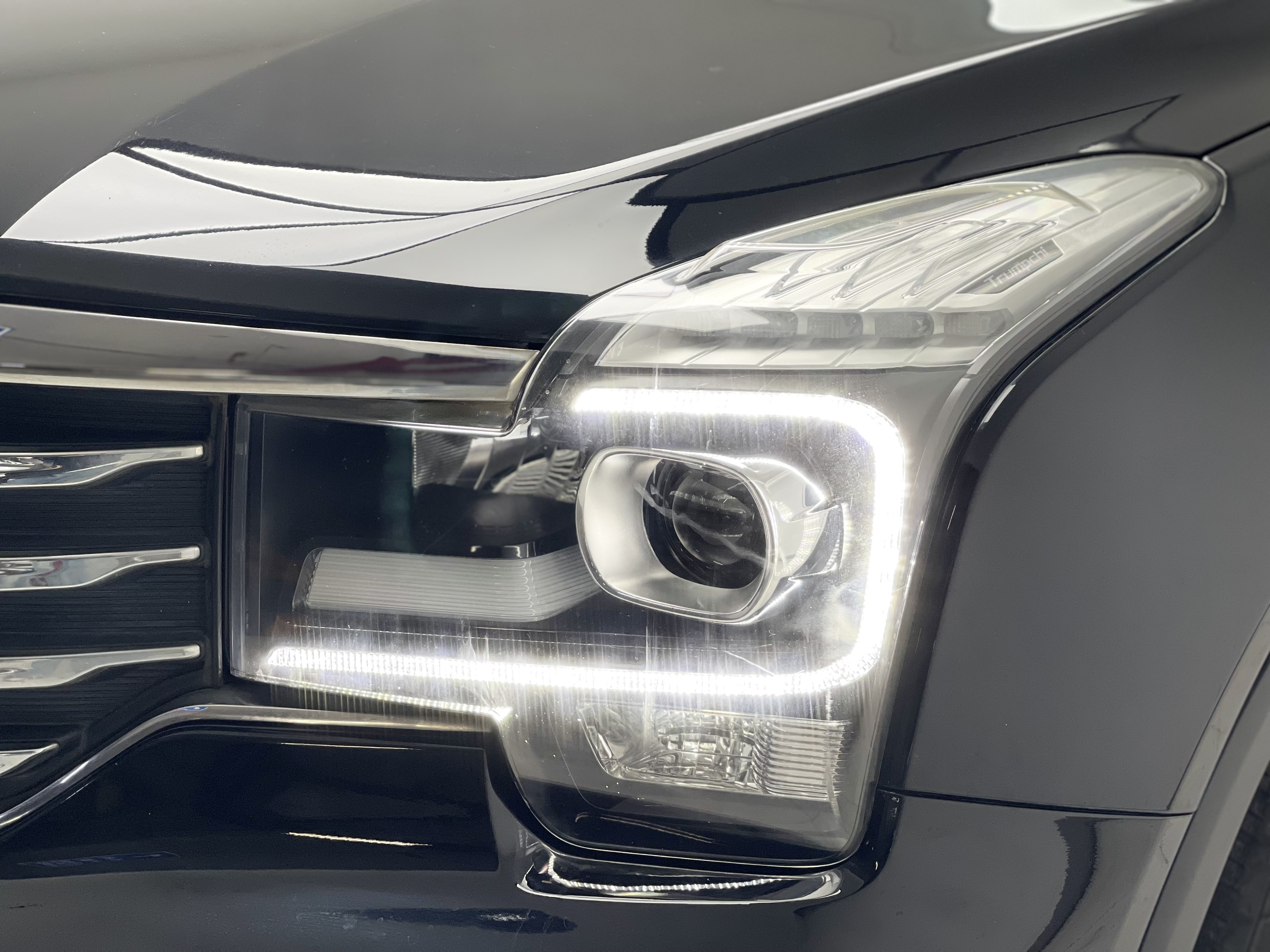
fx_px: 2348
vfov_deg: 22.9
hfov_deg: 30.3
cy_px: 476
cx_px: 635
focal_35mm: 64
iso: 125
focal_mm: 7.5
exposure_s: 1/100
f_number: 2.2
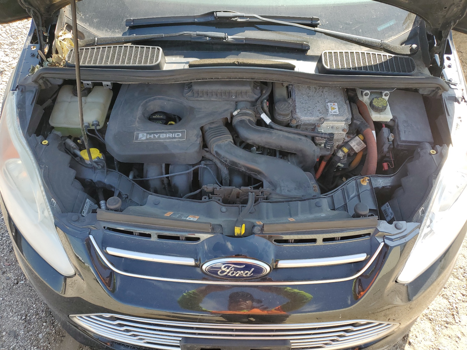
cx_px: 234
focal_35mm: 26
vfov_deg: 53.1
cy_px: 175
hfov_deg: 67.3
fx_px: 351
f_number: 1.5
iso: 50
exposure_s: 1/625
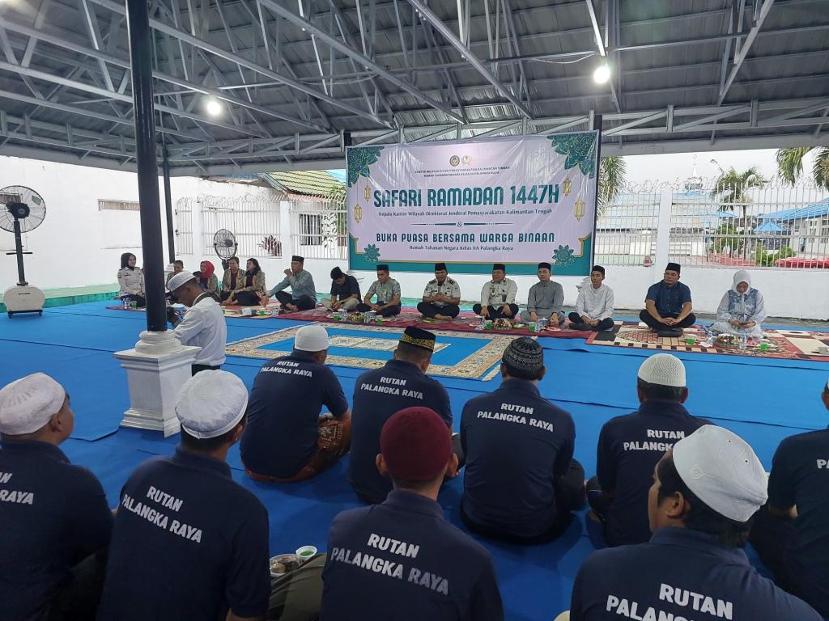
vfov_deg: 58.9
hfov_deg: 73.9
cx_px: 414
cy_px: 310
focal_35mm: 23
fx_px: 551
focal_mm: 5.06
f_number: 1.8
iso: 200
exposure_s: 1/50
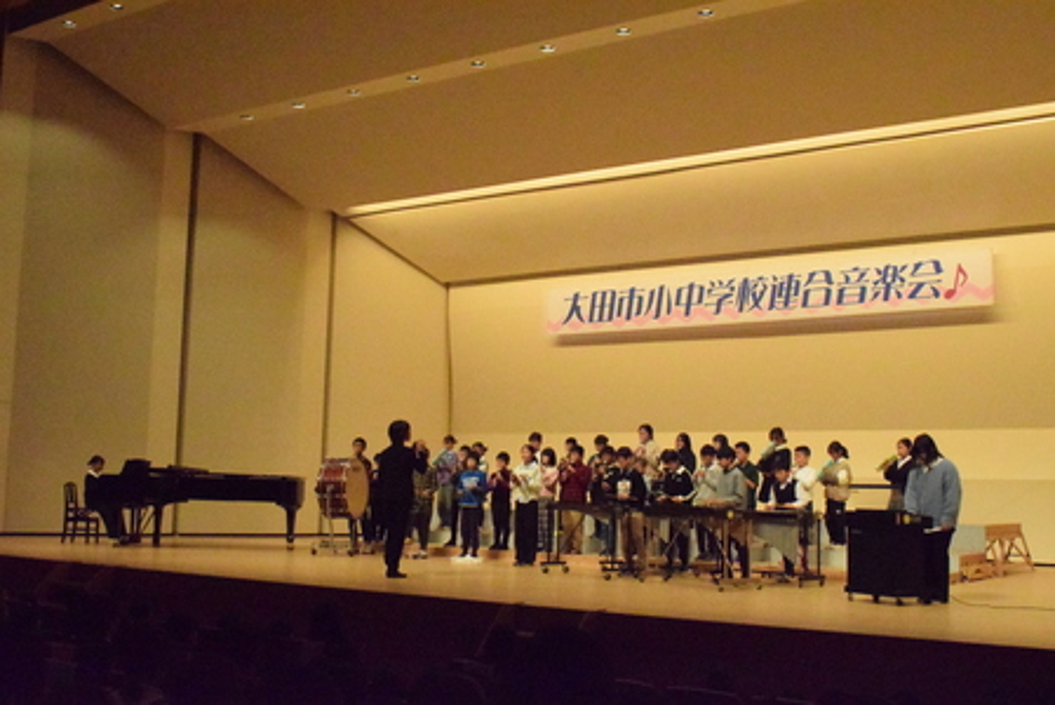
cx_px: 528
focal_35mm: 40
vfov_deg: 33.1
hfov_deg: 47.9
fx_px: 1188
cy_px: 352
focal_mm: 27
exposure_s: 1/640
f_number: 13
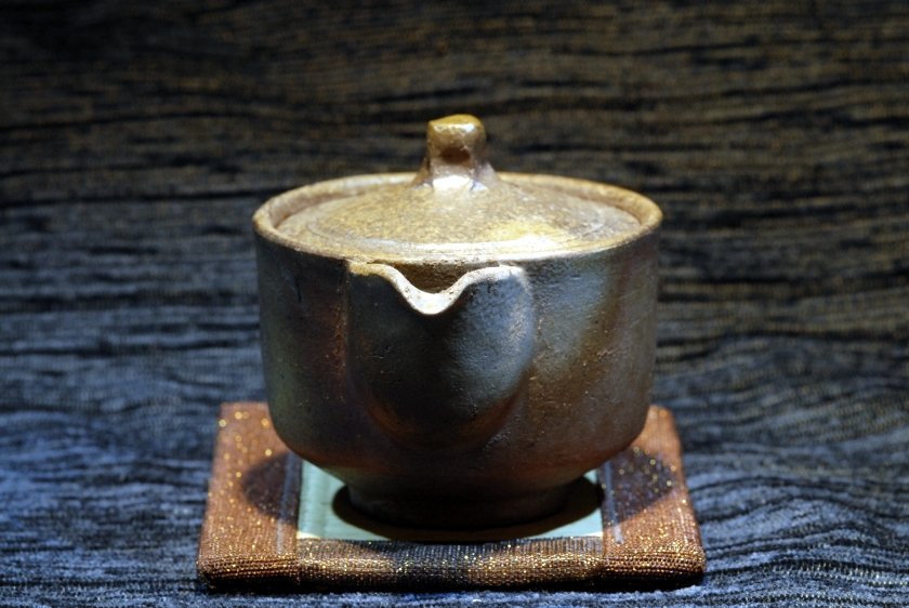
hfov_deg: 13.0
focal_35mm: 158
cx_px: 454
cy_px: 304
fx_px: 3981
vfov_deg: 8.7
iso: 400
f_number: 13
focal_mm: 105
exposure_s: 1/8
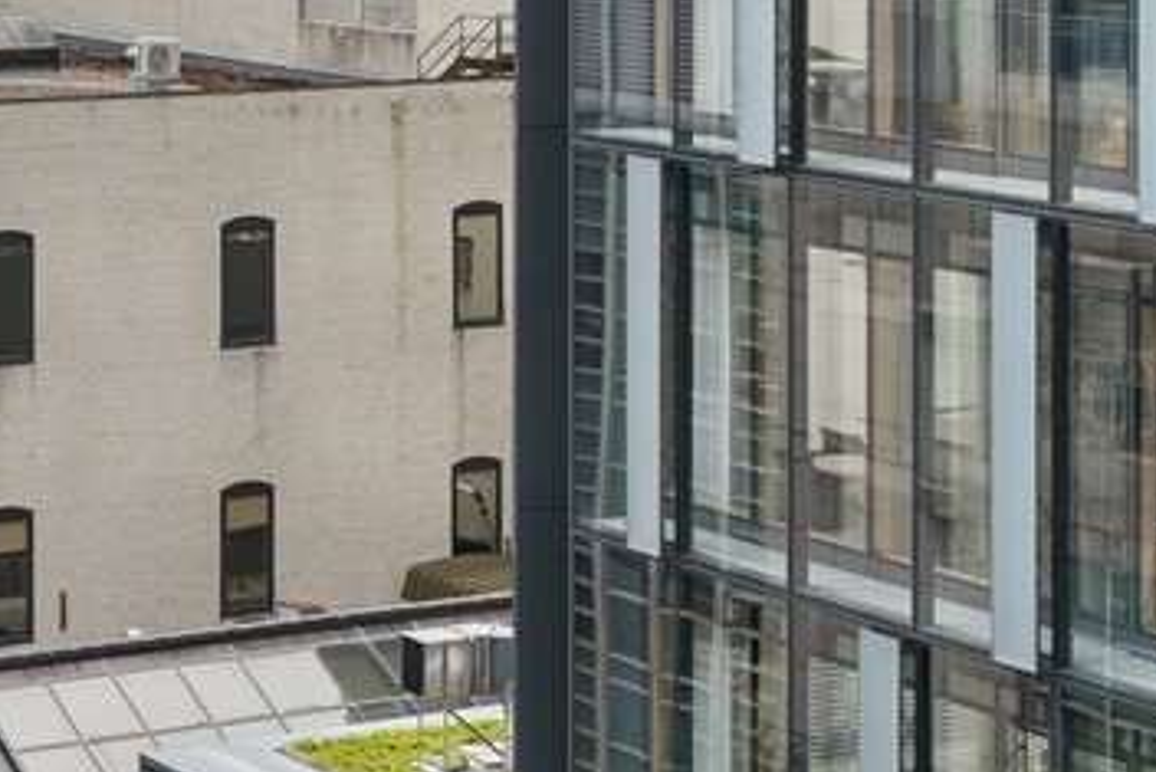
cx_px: -402
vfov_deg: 12.3
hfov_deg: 17.6
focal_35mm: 108
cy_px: -237
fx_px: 3469
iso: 400
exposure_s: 1/80
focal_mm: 35
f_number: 8
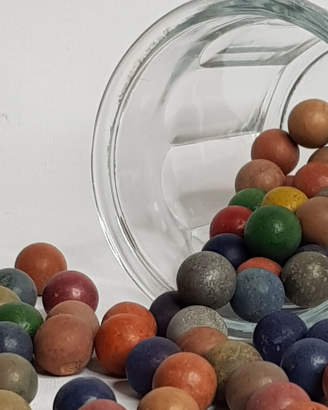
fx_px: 631
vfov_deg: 34.0
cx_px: 210
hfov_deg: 29.0
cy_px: 370
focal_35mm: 52
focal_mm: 4.2
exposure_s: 1/100
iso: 64
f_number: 1.7
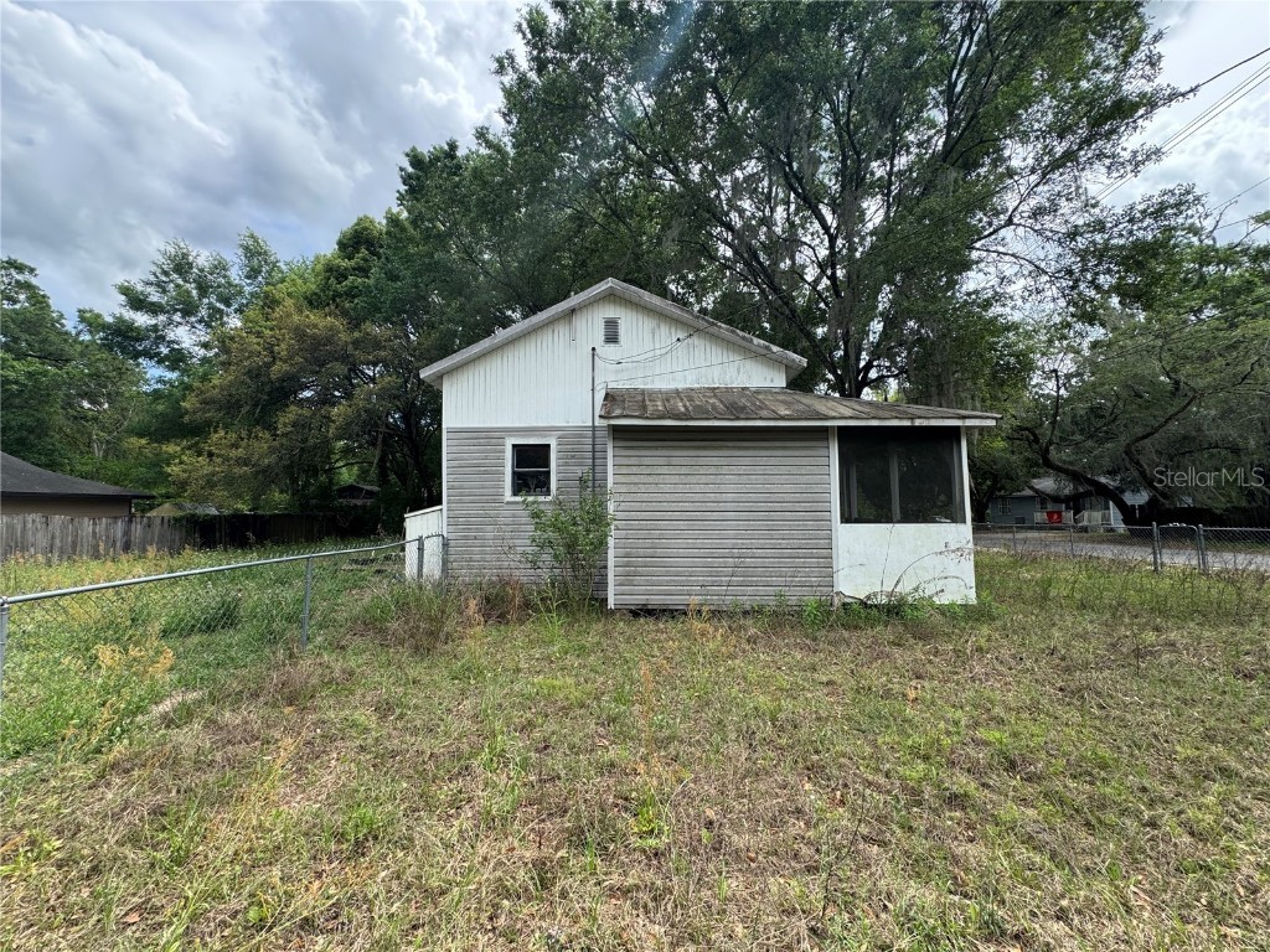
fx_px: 514
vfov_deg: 85.7
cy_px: 476
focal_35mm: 14
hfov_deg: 102.1
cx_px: 635
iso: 40
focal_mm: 2.22
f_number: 2.2
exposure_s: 1/556
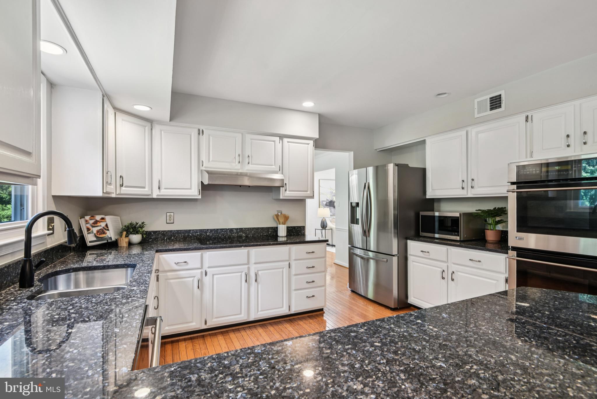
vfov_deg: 73.8
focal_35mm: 16
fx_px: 265
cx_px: 298
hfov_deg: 96.7
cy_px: 200
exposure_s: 1/6
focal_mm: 16
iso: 400
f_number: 8
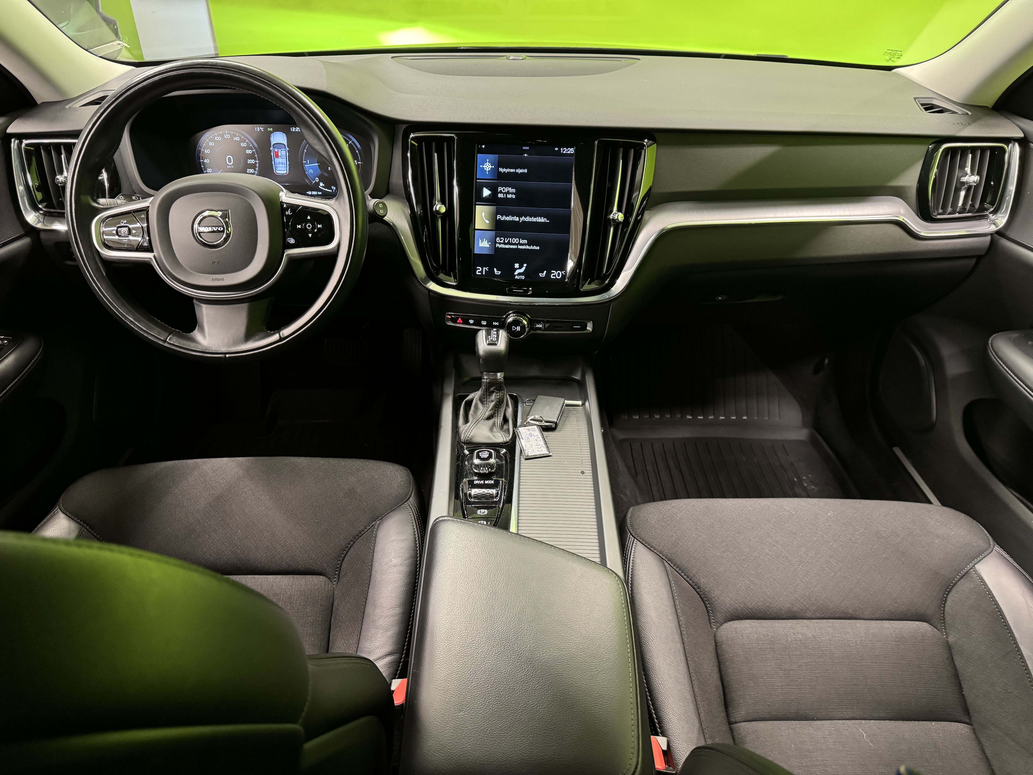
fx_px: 716
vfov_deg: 56.8
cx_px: 516
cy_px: 388
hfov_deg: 71.6
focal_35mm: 24
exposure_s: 1/42
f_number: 1.78
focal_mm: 6.76
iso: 800
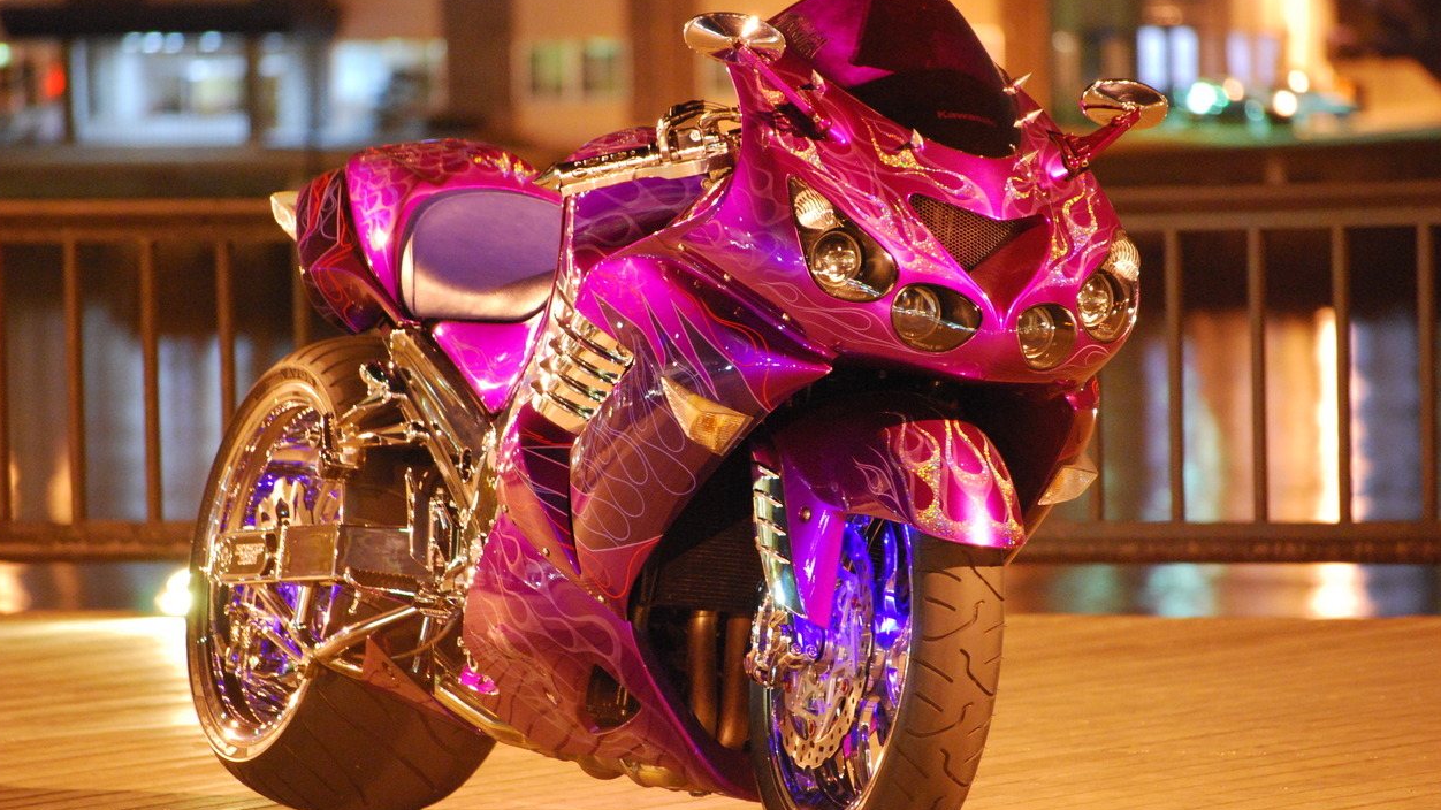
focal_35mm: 282
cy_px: 441
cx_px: 706
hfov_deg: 7.7
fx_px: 10756
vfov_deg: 4.3
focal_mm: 175
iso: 1600
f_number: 5.6
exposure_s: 1.1
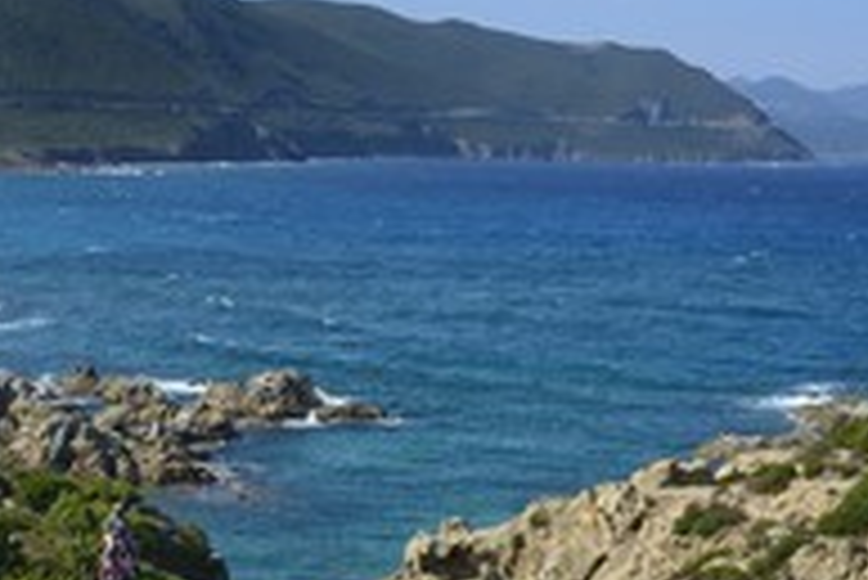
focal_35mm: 76
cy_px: 468
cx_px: 463
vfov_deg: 17.8
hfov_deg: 26.6
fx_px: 1834
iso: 400
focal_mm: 35
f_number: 9
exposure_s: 1/640
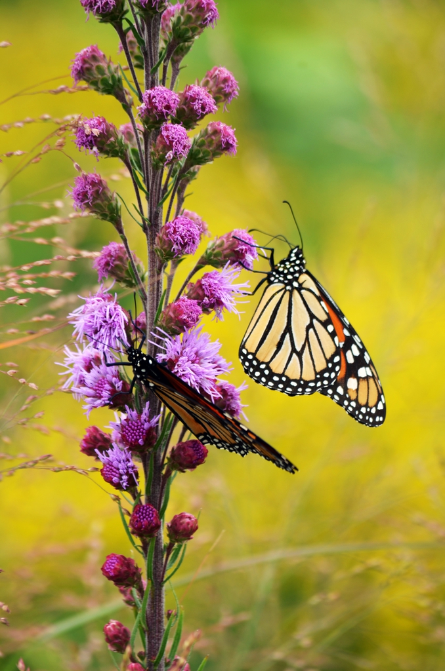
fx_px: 5589
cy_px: 336
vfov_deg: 6.9
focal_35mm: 300
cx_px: 222
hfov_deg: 4.6
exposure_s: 1/125
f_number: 8
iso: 100
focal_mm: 200
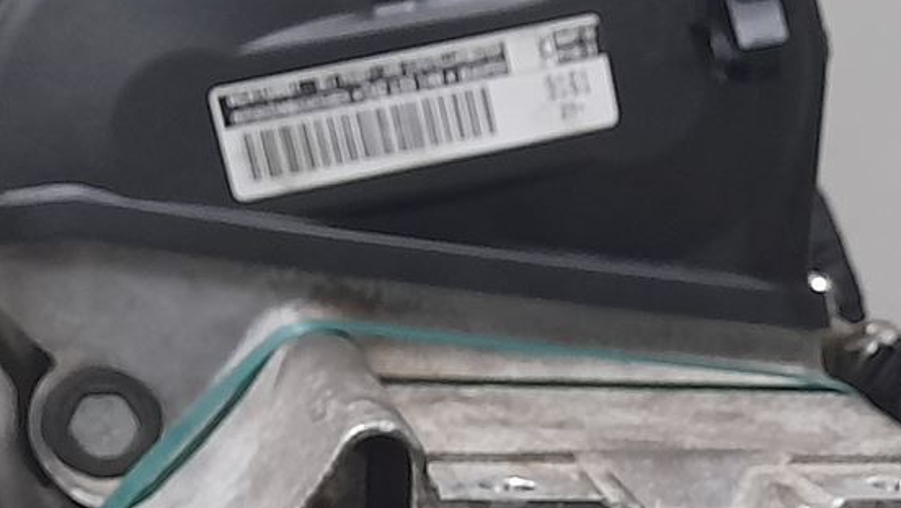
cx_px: 756
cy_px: 689
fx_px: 2414
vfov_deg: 11.6
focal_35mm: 101
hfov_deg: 20.8
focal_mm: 4.6
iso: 320
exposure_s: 1/50
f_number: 2
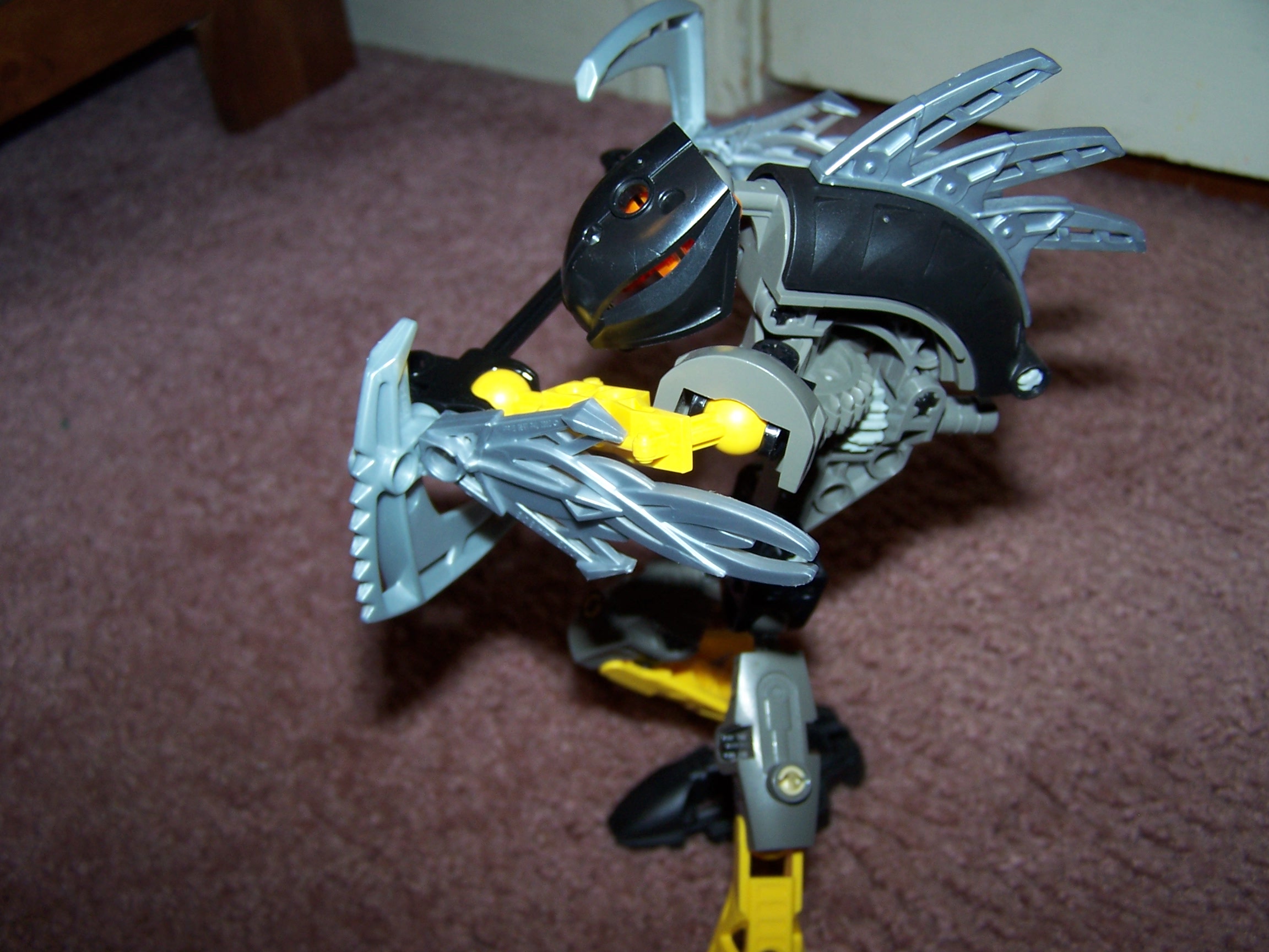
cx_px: 634
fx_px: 1393
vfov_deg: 37.7
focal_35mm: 38
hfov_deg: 49.0
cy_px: 476
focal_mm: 6.3
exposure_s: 1/60
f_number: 2.8
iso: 80
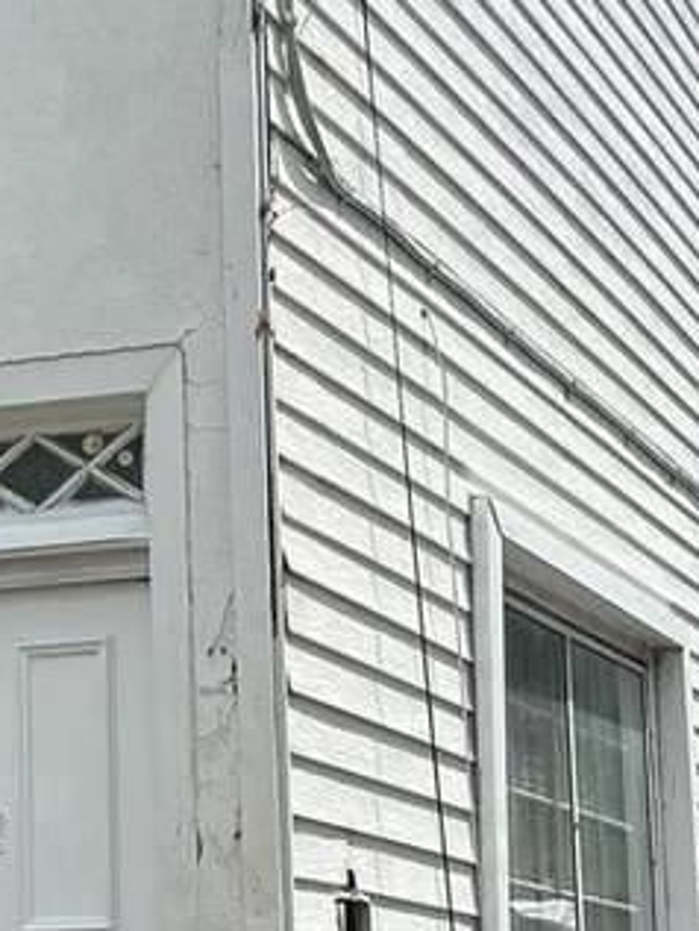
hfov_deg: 13.9
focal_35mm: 105
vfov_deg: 18.7
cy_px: 423
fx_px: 2825
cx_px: -12
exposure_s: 1/4831
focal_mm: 5.7
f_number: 1.5
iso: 50
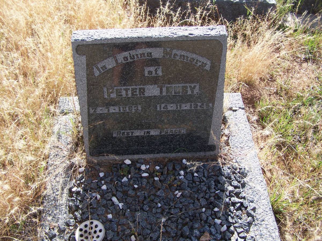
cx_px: 161
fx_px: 353
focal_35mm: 38
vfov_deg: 37.7
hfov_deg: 49.0
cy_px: 120
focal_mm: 6.3
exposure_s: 1/500
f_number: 2.8
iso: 80
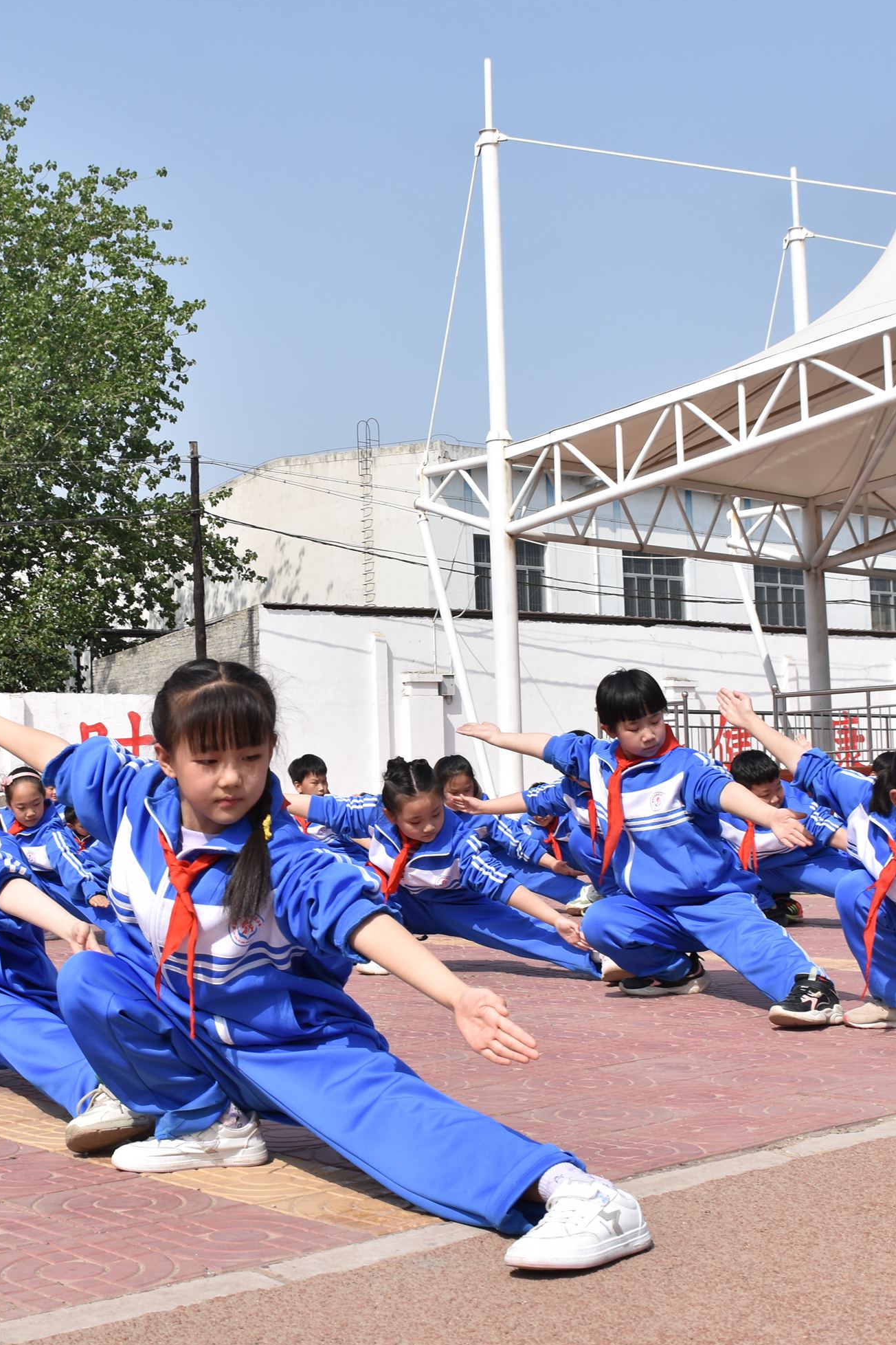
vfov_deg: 42.7
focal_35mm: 46
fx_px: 1718
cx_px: 245
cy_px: 683
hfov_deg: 28.9
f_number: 7.1
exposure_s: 1/400
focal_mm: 20
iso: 100
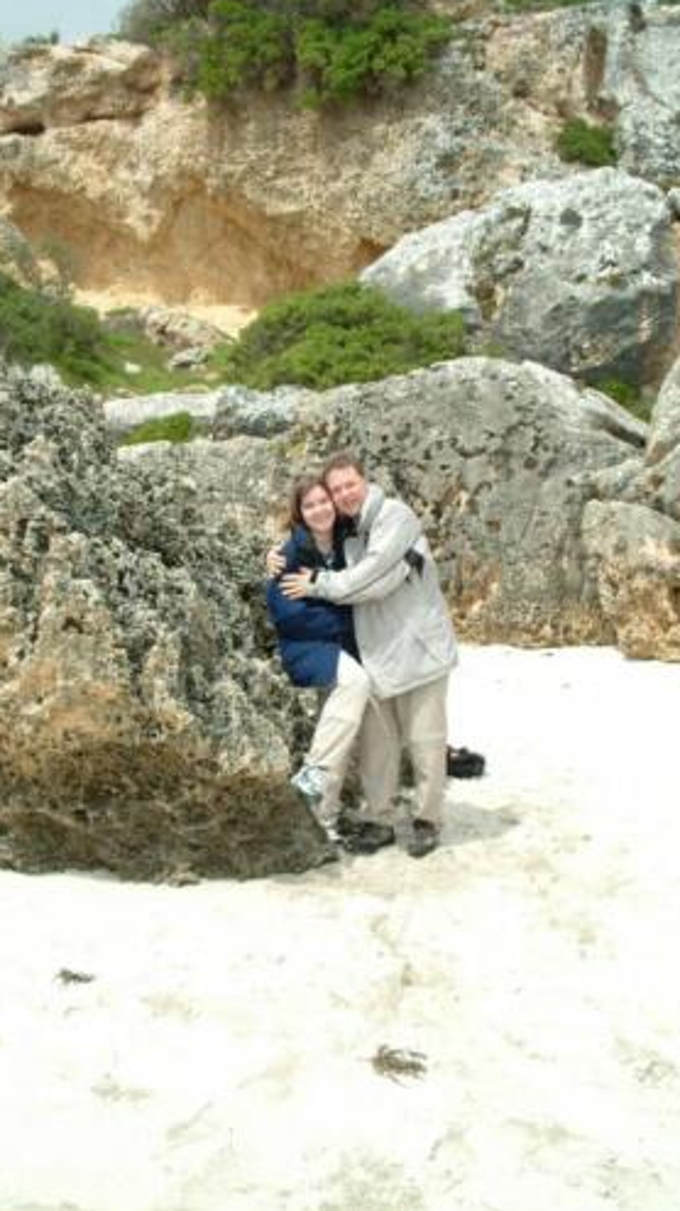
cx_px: 322
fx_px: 1172
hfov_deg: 32.3
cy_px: 604
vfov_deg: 54.6
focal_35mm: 37
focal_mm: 23
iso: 100
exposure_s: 1/180
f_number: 6.7
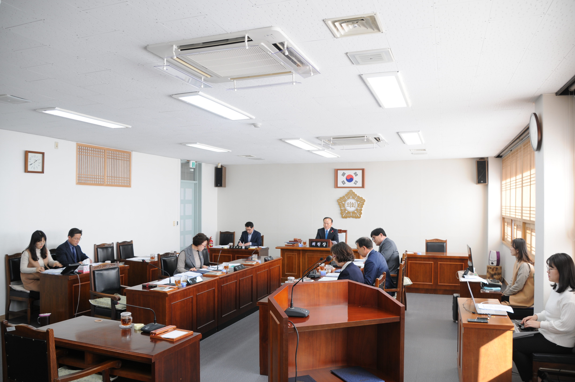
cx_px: 288
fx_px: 431
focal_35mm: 27
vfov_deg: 47.8
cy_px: 191
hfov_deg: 67.4
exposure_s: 1/30
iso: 200
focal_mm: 18
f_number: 3.5
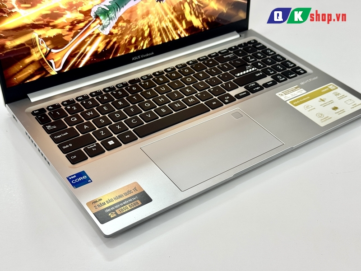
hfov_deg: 39.7
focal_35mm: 48
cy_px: 136
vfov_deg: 30.3
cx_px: 180
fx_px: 501
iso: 80
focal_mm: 6.76
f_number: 1.78
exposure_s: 1/121
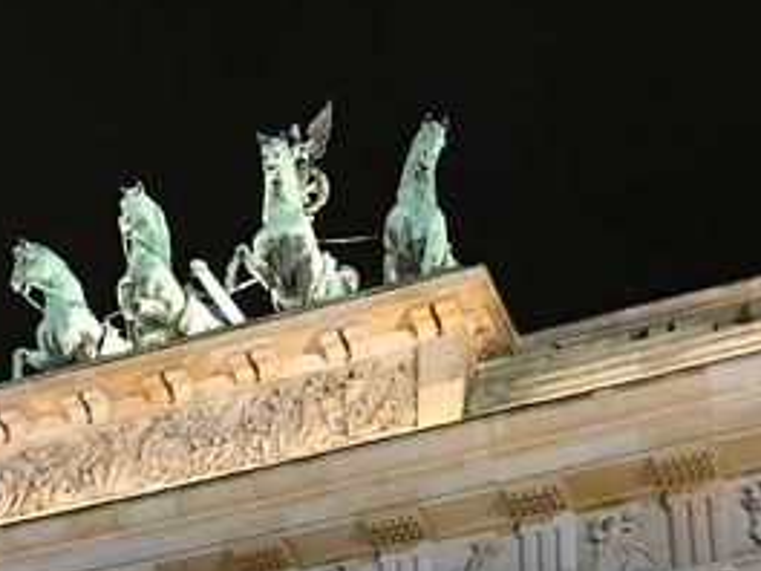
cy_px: 666
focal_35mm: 85
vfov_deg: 16.7
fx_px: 1869
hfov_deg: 23.0
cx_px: 326
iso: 100
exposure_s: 1/13
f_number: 1.8
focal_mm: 3.99
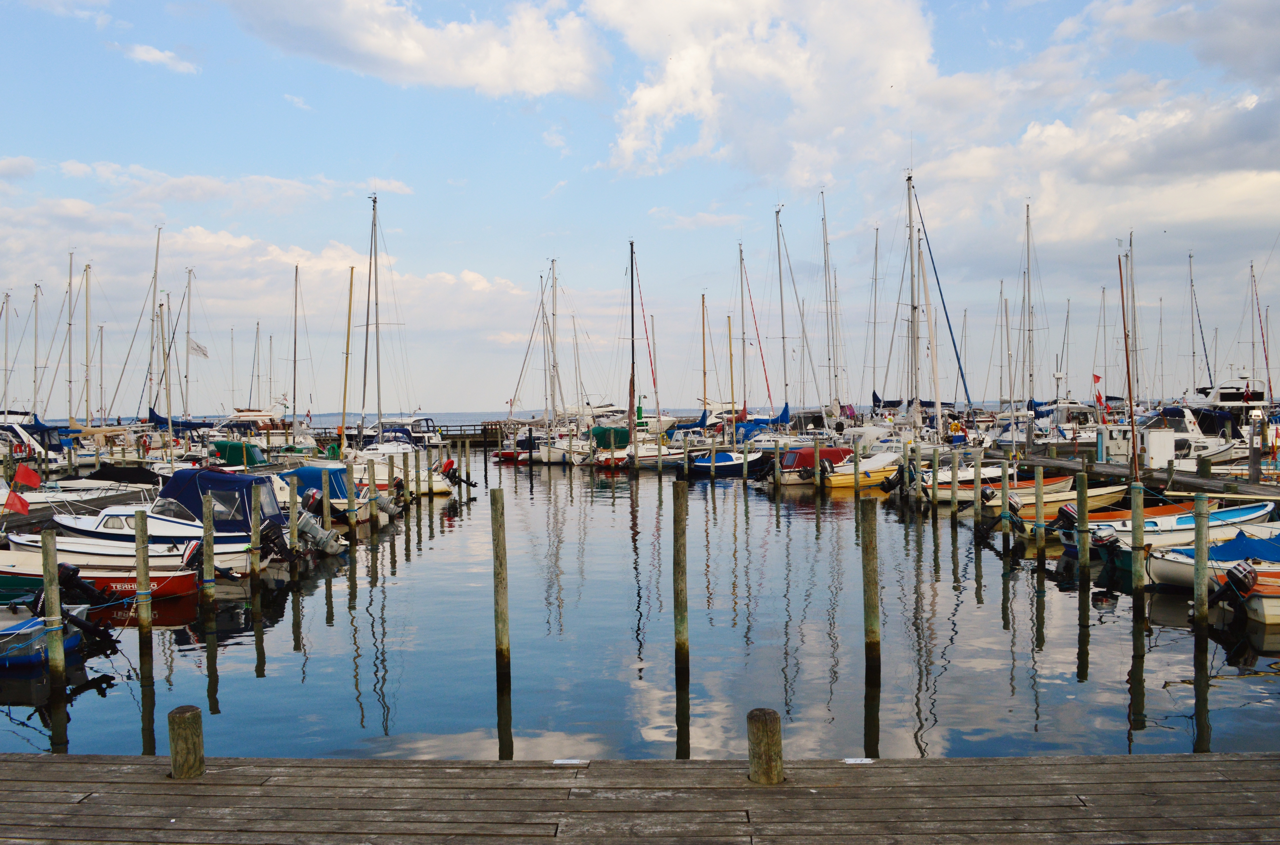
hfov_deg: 62.1
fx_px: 1063
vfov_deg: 43.3
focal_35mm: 30
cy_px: 422
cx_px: 640
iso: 400
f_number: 11
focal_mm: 20
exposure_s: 1/400
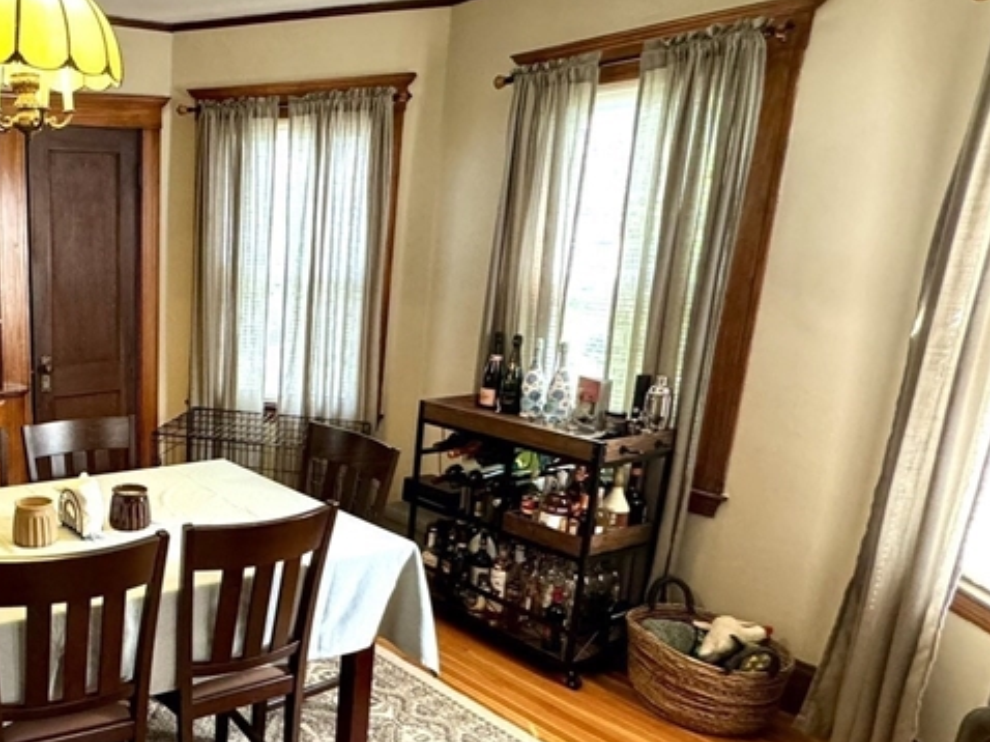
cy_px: 456
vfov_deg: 46.4
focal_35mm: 30
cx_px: 116
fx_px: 858
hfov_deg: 53.2
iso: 500
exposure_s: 1/60
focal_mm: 2.22
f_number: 2.2
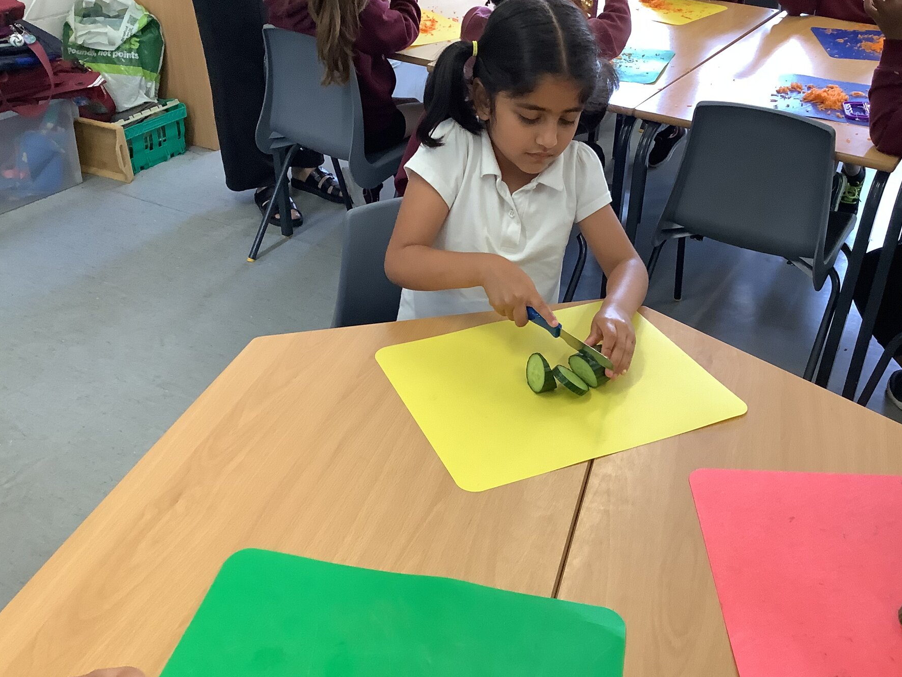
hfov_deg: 51.3
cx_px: 489
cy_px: 334
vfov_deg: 39.7
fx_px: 938
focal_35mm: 36
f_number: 2.4
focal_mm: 3.3
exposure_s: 1/50
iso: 160
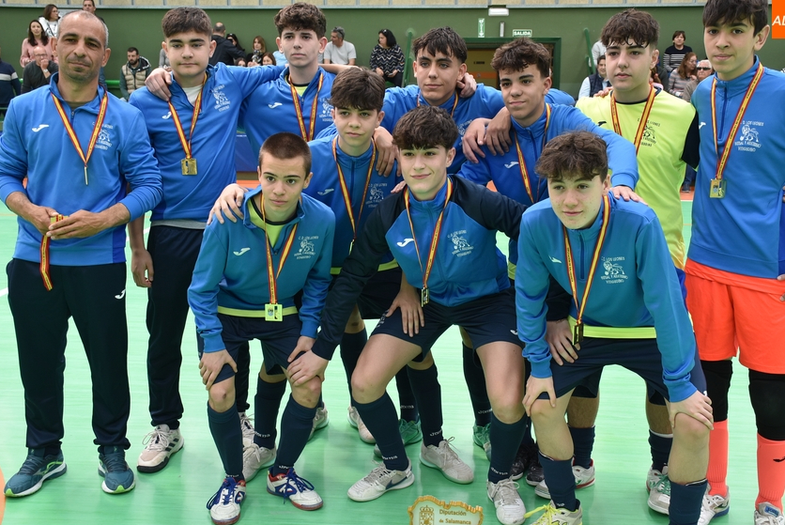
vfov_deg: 32.0
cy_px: 262
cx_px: 409
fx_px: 917
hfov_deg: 46.4
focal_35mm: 42
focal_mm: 26
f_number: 5.6
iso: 400
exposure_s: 1/125
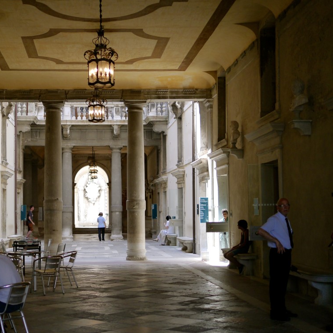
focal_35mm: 60
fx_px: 653
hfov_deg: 28.4
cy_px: 168
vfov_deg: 28.6
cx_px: 112
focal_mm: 25
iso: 160
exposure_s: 1/500
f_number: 1.4
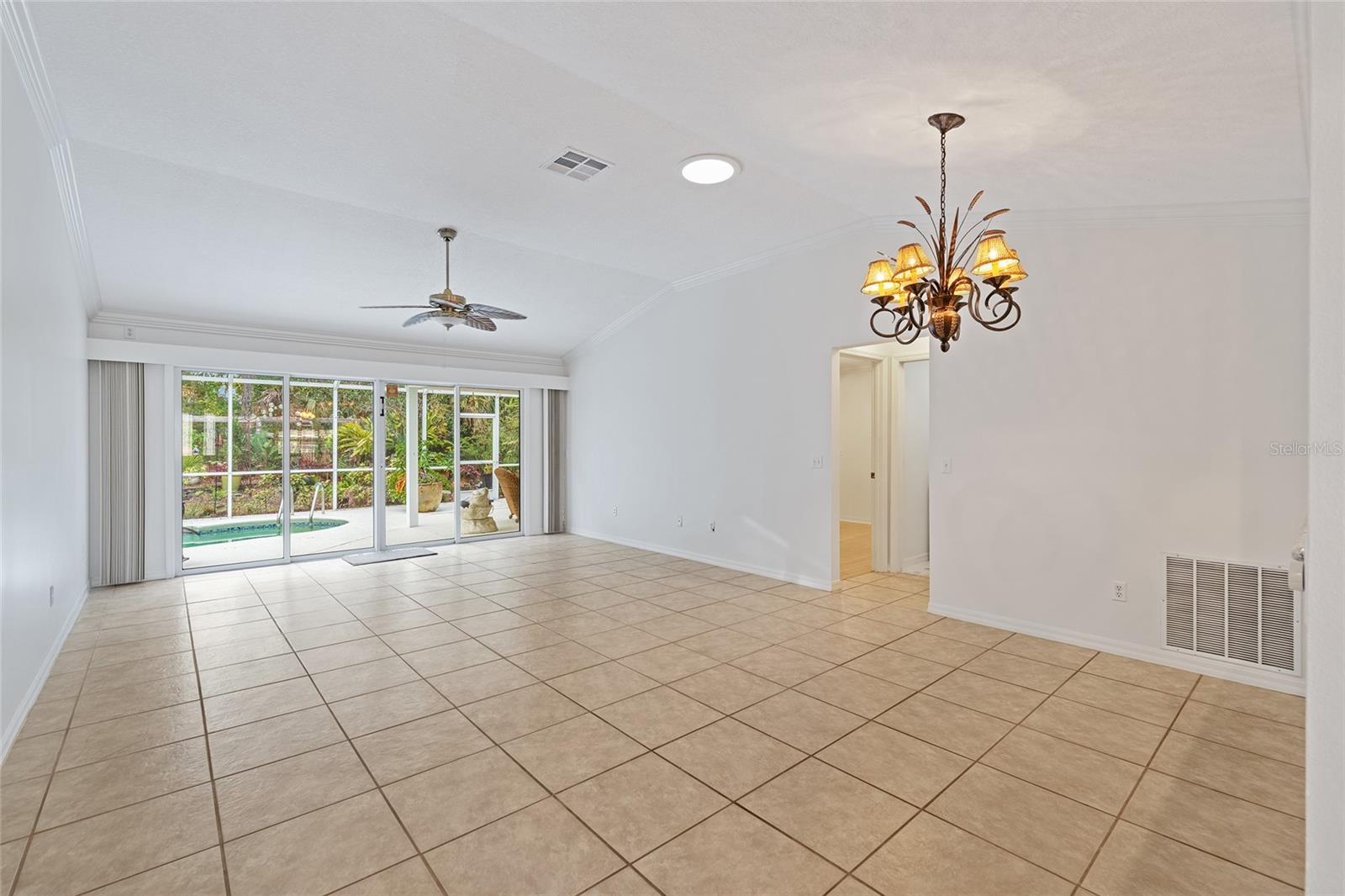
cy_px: 448
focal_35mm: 15
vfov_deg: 77.3
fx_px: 560
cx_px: 672
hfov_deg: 100.4
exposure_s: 1/2.5
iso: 500
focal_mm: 15
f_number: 8
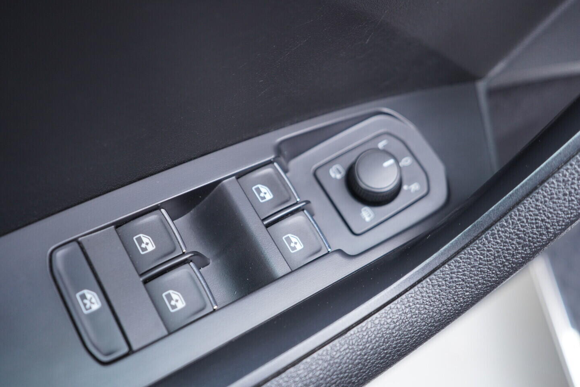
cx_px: 290
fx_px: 580
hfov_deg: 53.1
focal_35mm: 36
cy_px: 194
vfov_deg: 36.9
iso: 500
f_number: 2.8
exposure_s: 1/40
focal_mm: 24
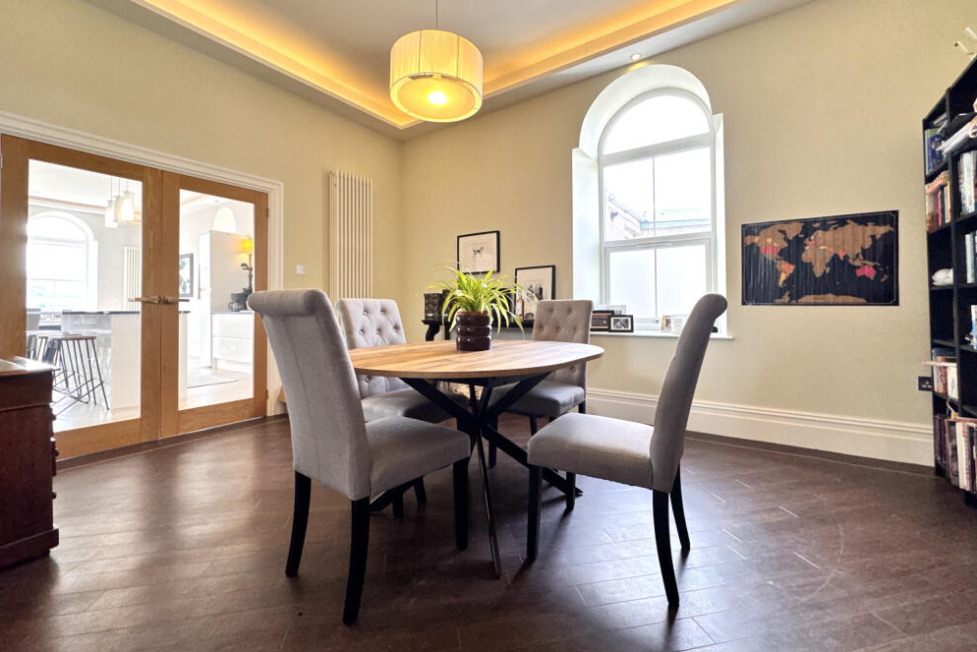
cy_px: 305
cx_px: 489
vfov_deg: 77.3
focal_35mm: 15
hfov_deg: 100.4
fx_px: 407
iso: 160
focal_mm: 2.22
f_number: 2.2
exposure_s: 1/100
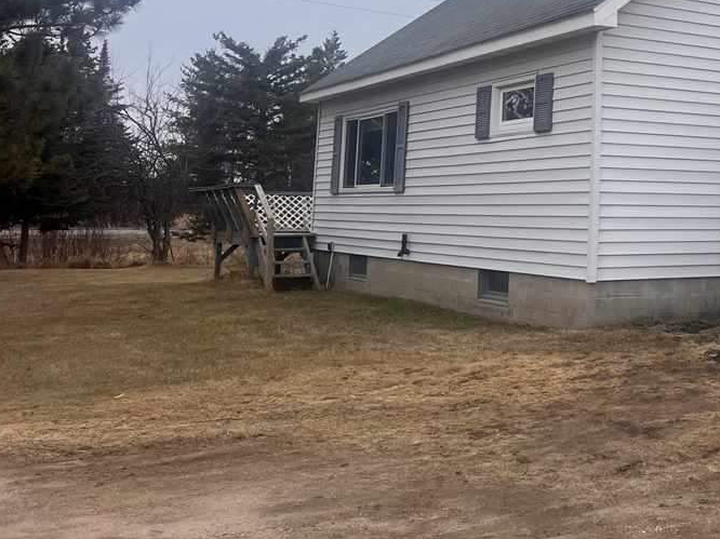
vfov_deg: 28.3
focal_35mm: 50
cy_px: 92
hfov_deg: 35.4
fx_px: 1040
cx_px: 682
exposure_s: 1/2994
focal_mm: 5.7
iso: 50
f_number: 1.5
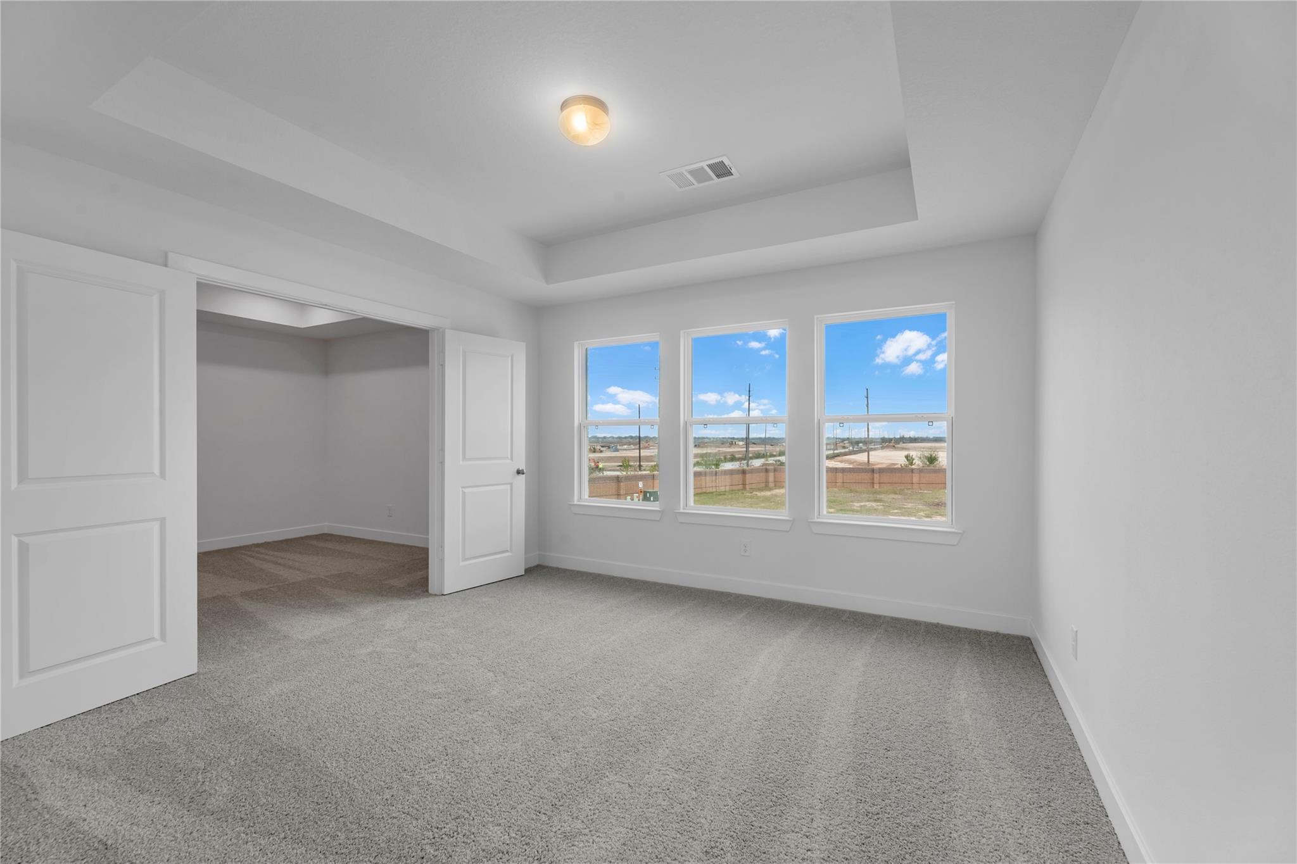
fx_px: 504
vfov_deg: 81.2
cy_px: 432
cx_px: 648
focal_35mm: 14
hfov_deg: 104.3
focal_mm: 14
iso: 250
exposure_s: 1/13
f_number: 9
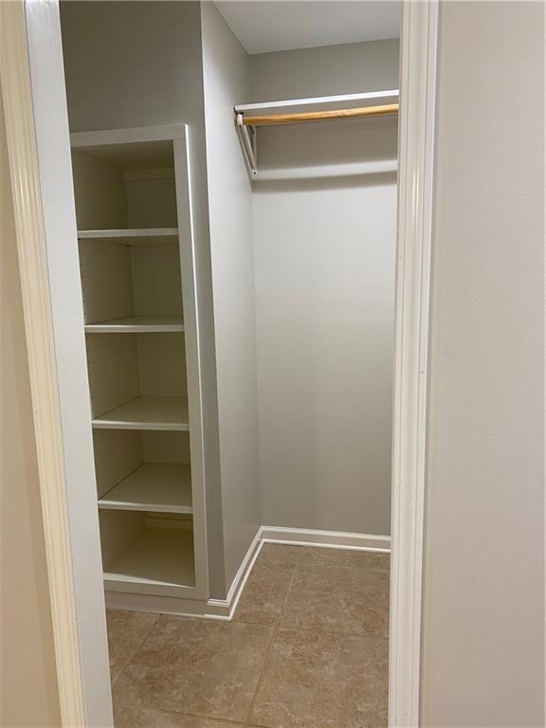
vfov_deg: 67.3
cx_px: 273
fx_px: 547
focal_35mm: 26
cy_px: 364
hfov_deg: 53.1
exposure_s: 1/60
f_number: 1.8
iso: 80
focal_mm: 4.25
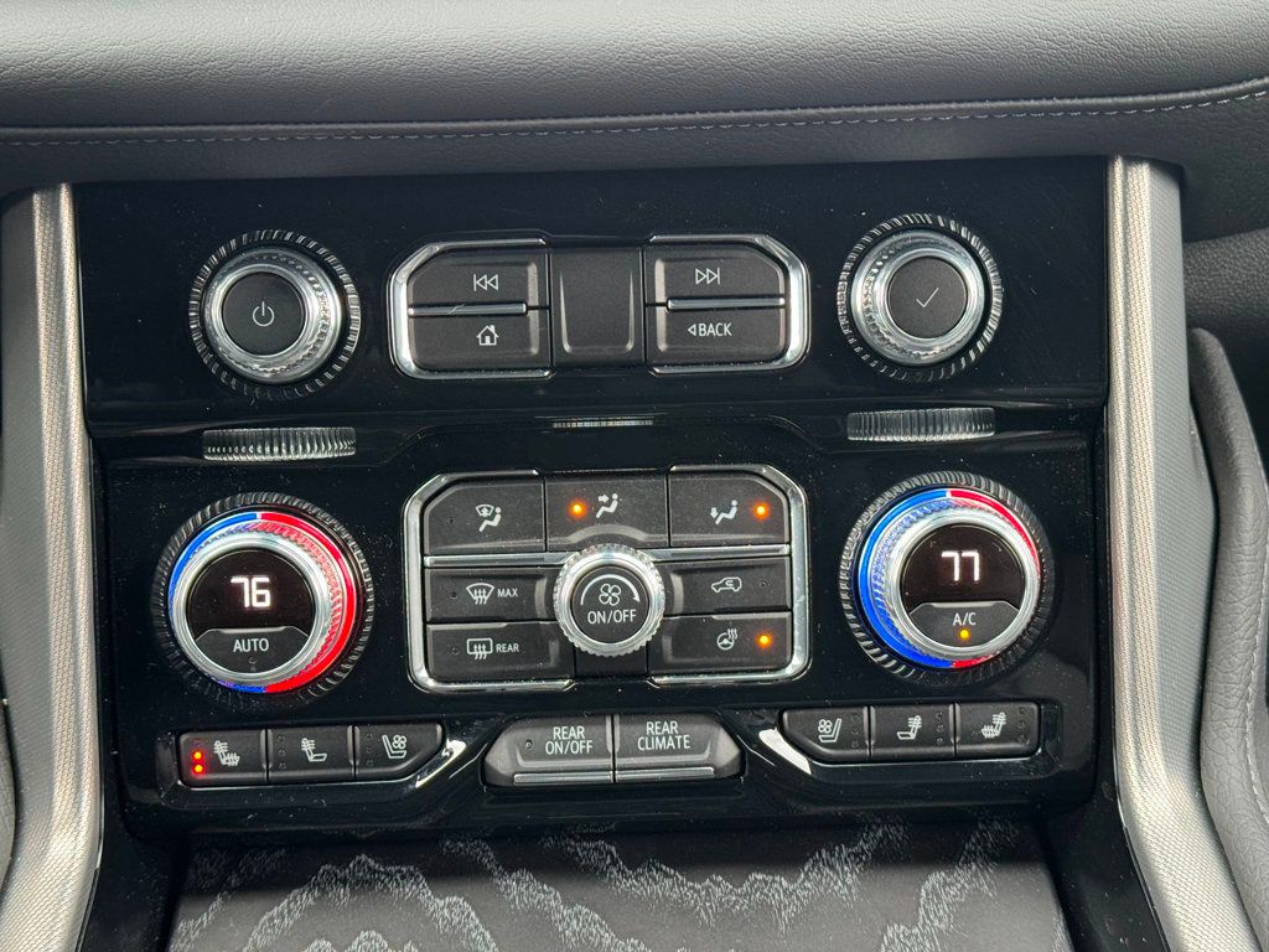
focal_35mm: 48
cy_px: 476
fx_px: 1760
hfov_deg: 39.7
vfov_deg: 30.3
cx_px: 634
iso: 400
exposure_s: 1/33
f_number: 1.78
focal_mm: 6.76
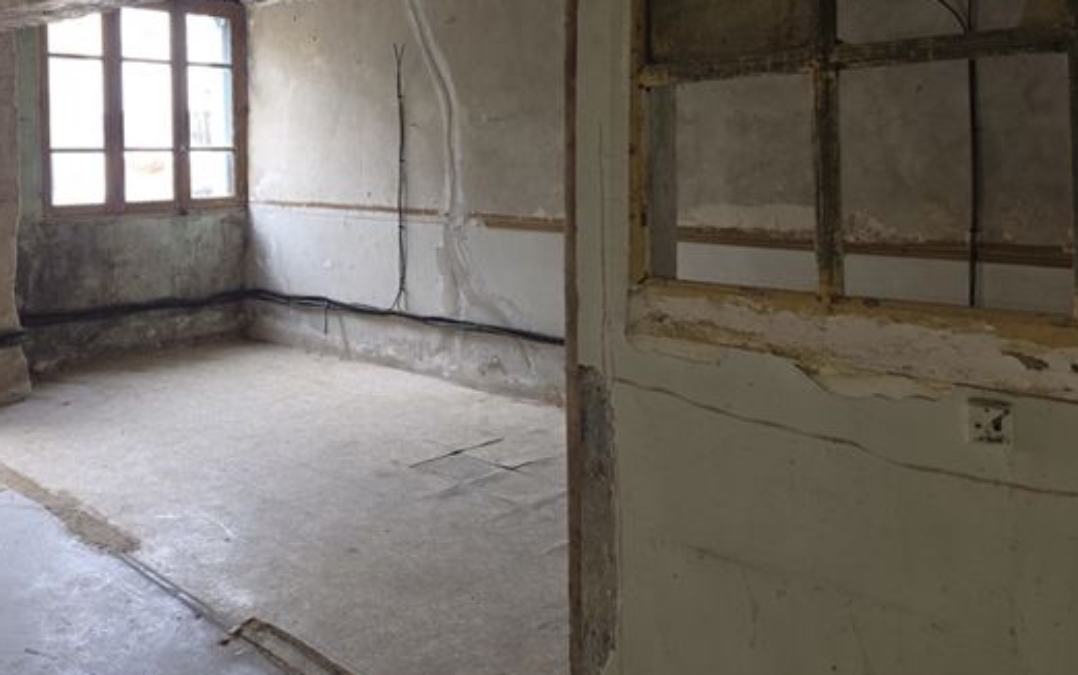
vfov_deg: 37.3
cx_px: 357
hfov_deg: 56.8
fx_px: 970
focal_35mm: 33
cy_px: 160
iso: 40
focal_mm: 6.3
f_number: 1.7
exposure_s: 1/50
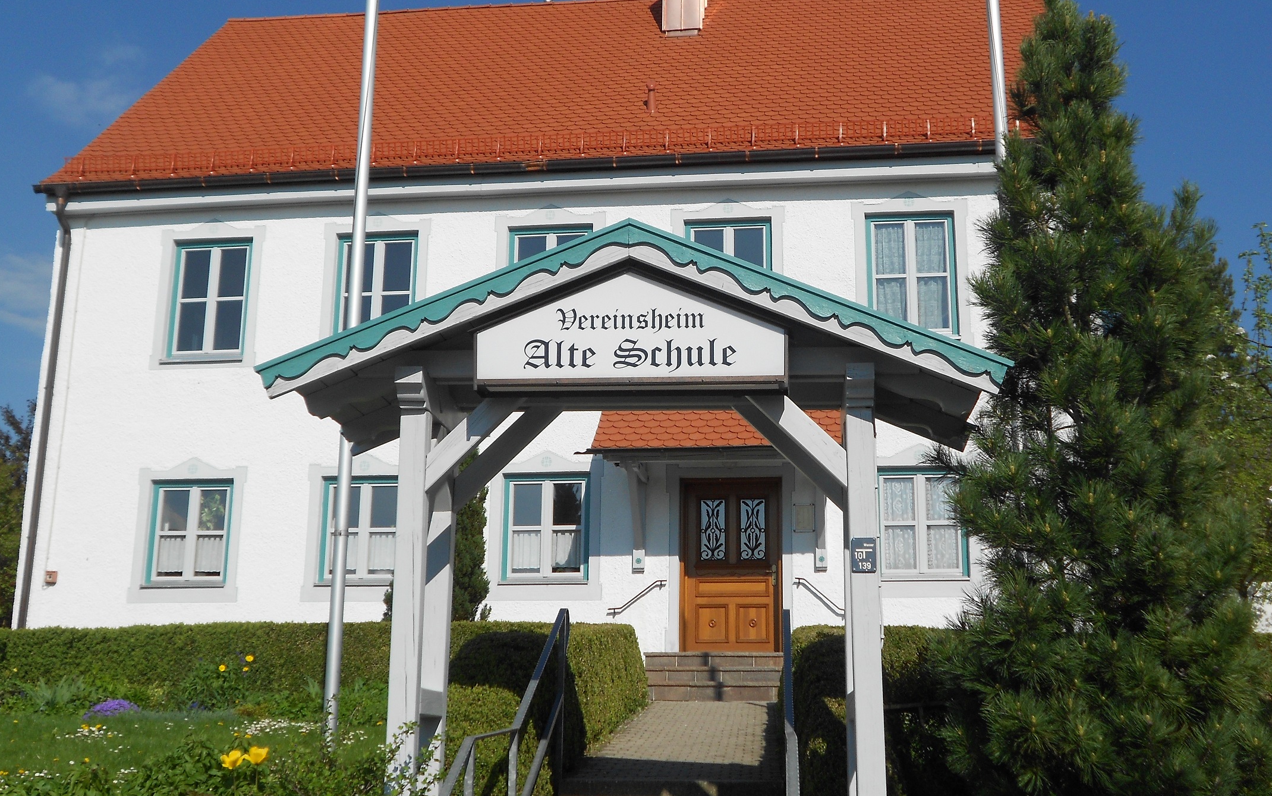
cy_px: 347
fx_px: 1595
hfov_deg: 43.5
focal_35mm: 46
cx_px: 637
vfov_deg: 28.0
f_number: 4.2
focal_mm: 7.7
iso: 80
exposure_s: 1/1250
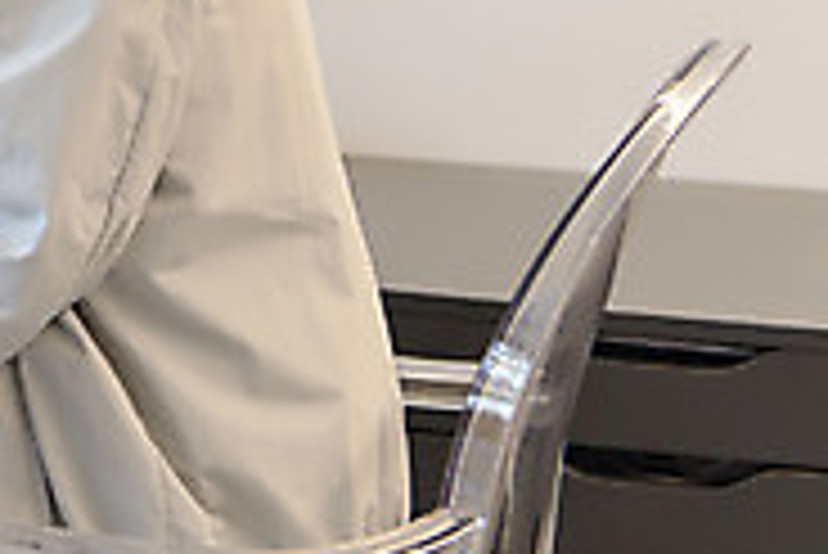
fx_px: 4120
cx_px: -488
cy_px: -207
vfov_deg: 7.6
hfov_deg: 11.0
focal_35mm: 179
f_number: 3.5
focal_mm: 55
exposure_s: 1/100
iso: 500
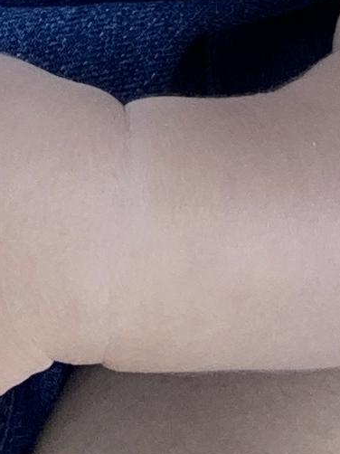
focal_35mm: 197
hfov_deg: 7.5
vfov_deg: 9.1
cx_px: 279
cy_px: -634
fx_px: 2582
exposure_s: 1/122
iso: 20
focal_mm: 2.87
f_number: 2.2
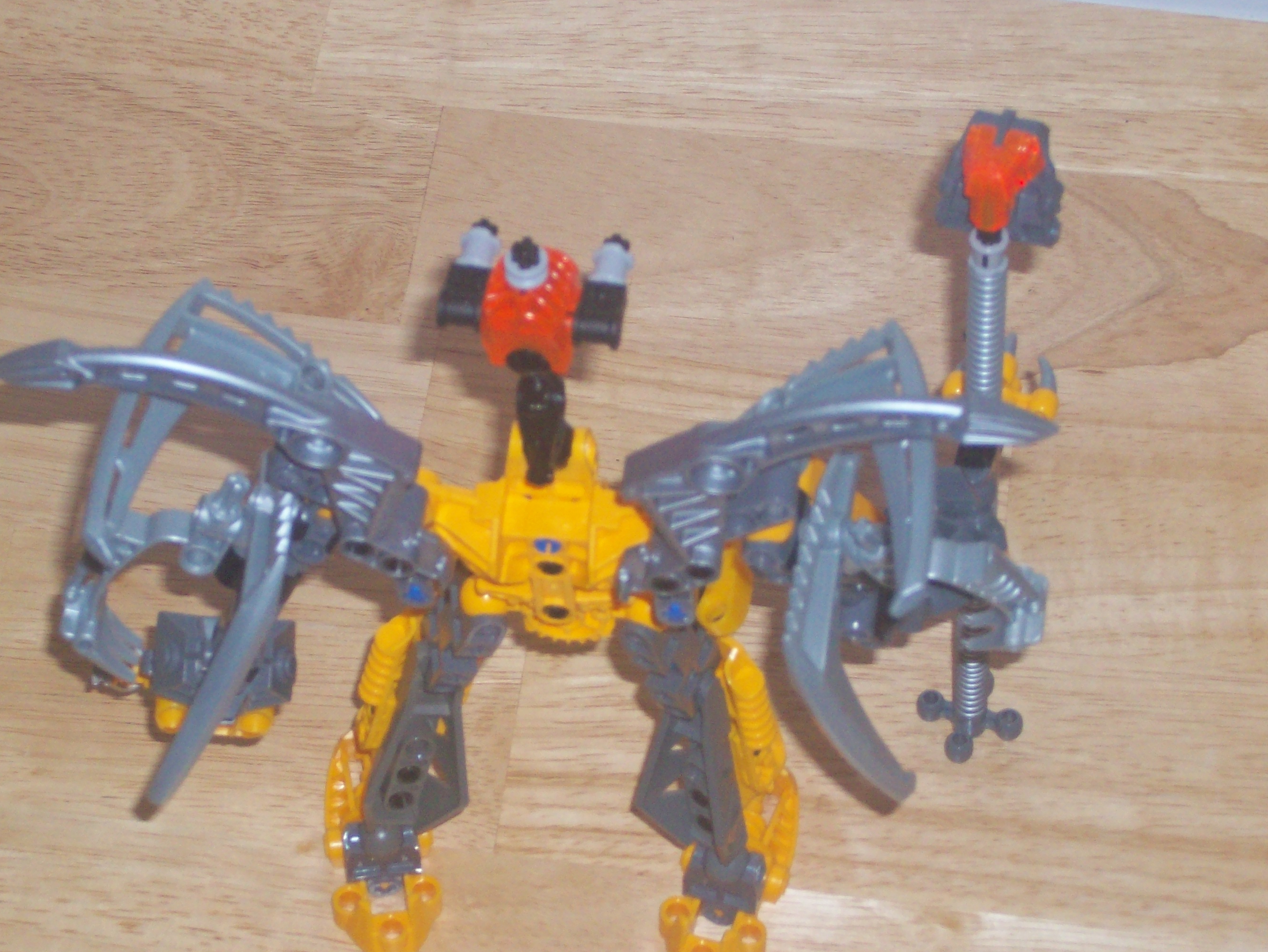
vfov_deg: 12.7
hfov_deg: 16.8
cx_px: 563
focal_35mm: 117
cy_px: 533
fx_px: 4286
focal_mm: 17.1
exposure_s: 1/90.1
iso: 160
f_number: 5.1
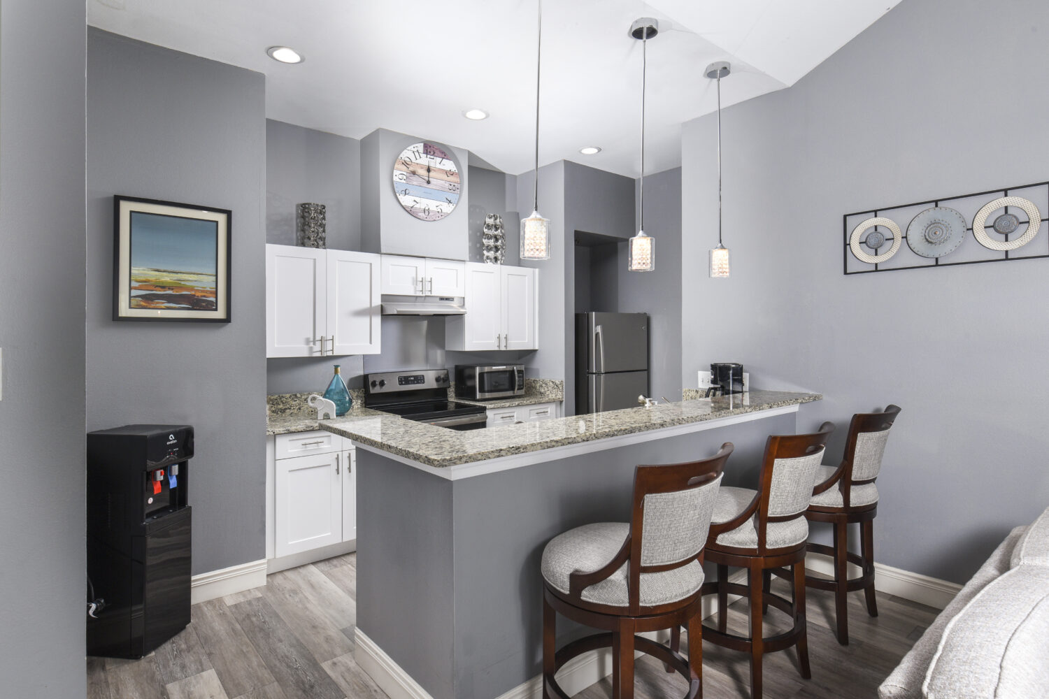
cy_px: 350
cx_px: 524
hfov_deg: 86.9
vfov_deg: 64.6
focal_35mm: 19
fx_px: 554
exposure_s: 1/25
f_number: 8
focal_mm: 19
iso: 400
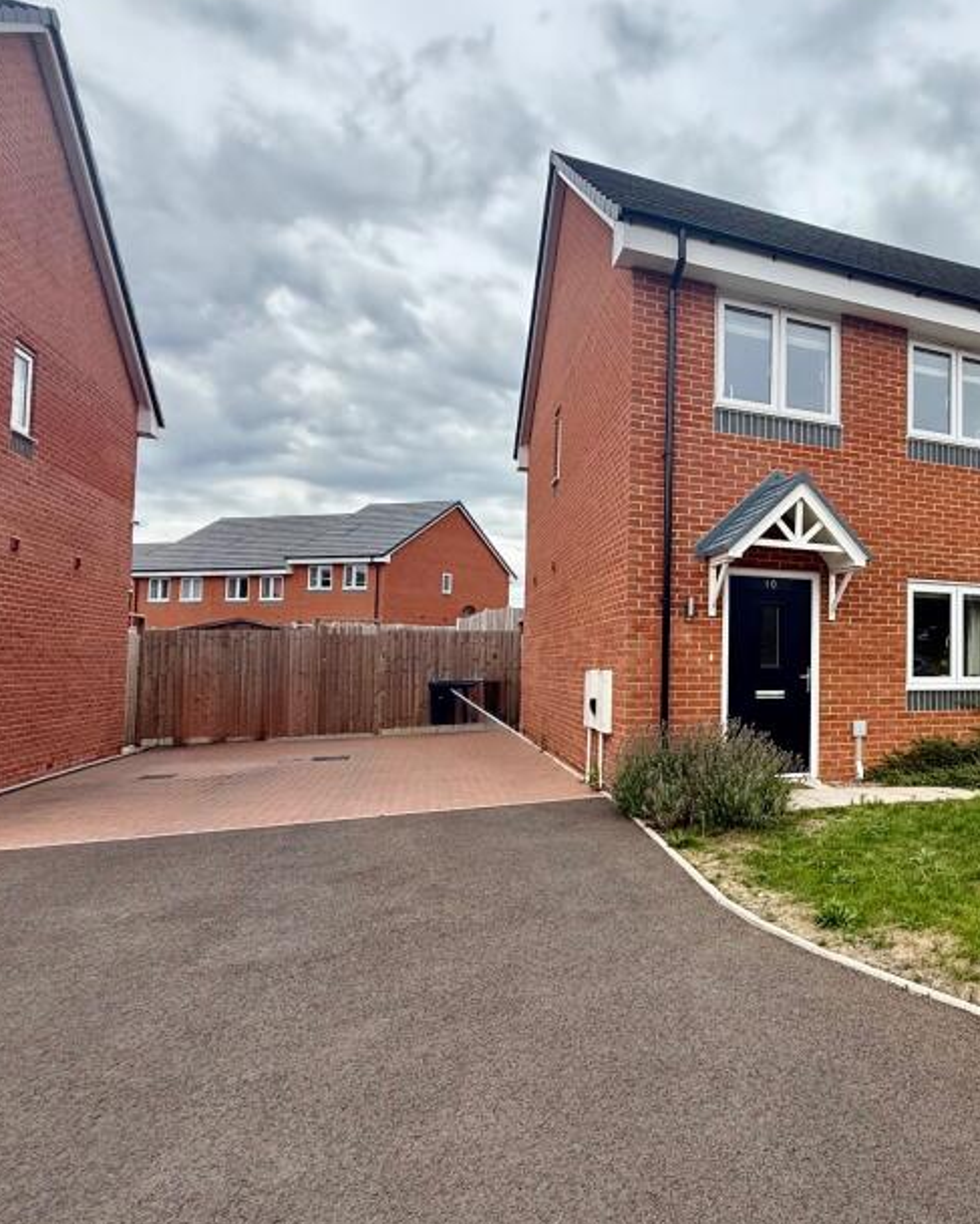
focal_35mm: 23
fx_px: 833
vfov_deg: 72.6
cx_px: 857
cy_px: 626
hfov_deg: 54.2
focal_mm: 2.22
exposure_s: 1/1145
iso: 64
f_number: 2.2
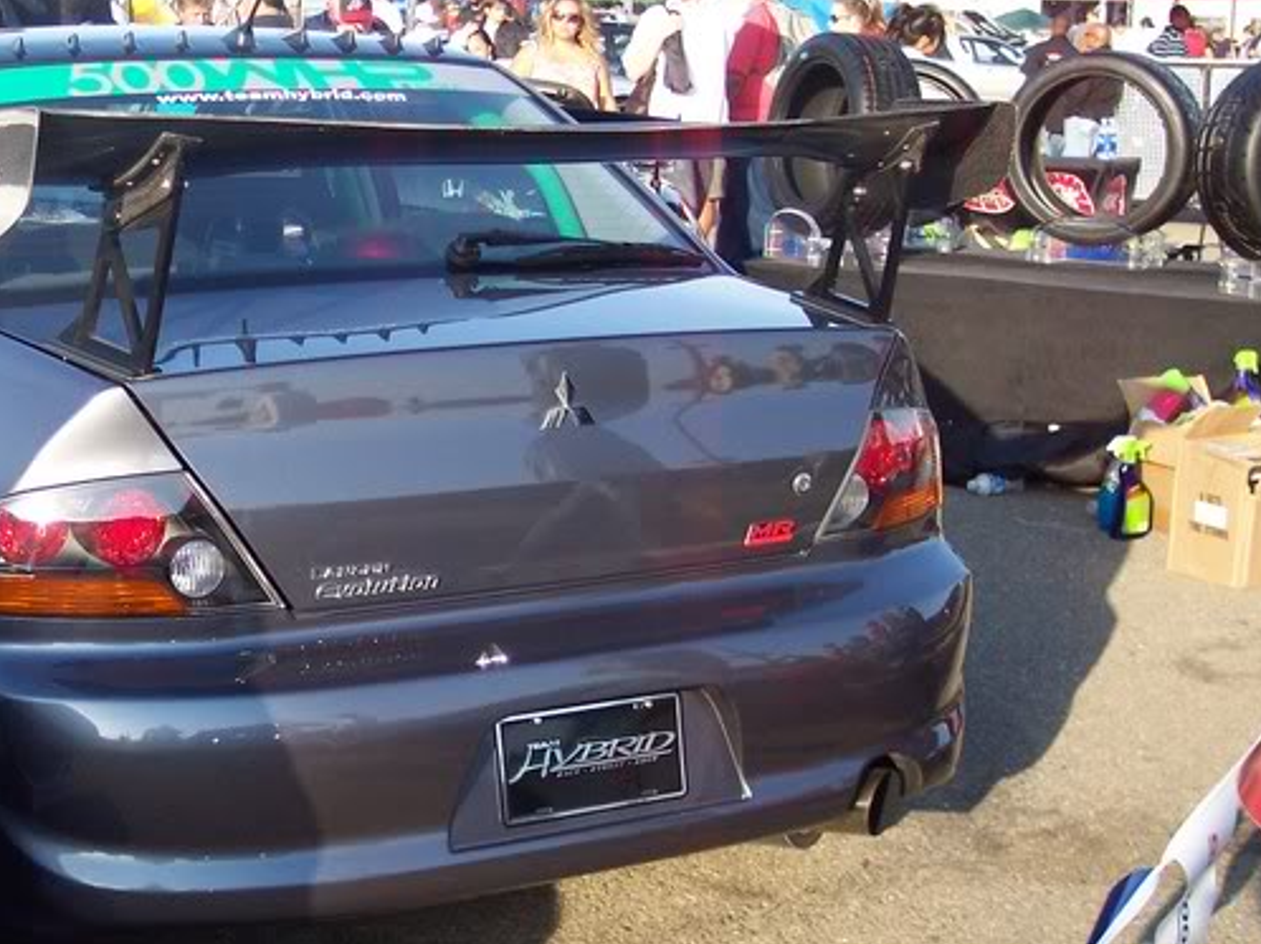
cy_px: 409
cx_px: 317
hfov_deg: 31.1
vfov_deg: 24.0
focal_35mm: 61
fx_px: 2221
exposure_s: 1/500
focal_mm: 8
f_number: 2.8
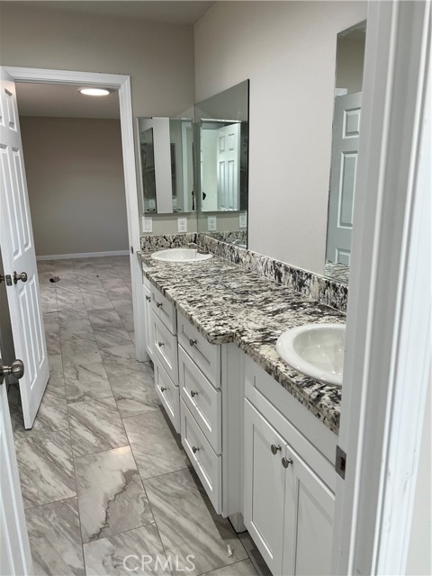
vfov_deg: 67.3
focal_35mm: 26
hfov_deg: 53.1
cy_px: 288
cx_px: 216
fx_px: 433
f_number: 1.5
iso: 80
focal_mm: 5.7
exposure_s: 1/120
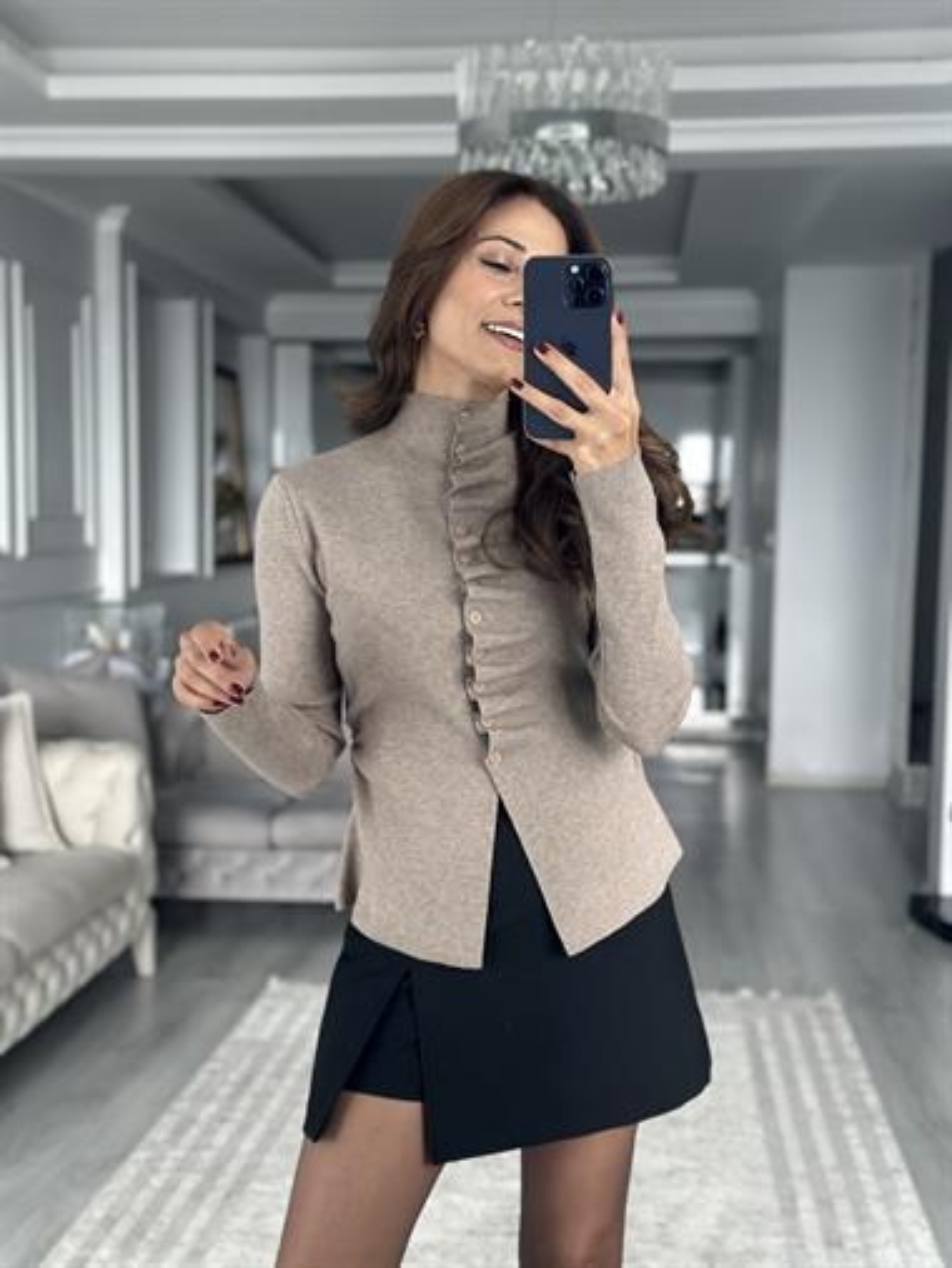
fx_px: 1759
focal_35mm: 48
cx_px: 476
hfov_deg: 30.3
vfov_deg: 39.6
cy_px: 634
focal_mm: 6.86
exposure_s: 1/117
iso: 125
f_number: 1.78
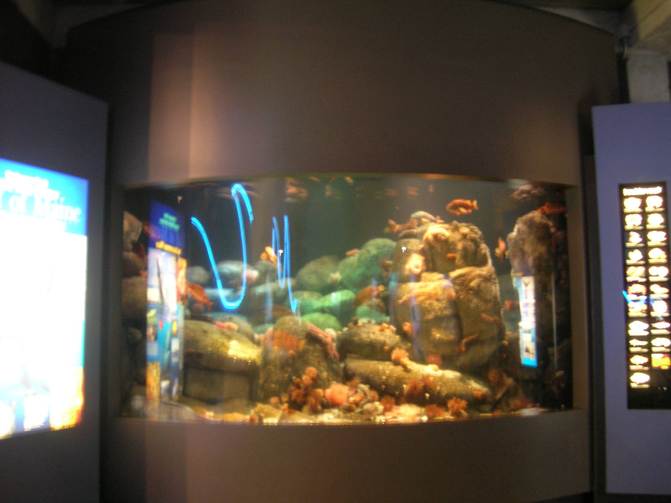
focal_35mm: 34
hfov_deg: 54.0
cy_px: 252
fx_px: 659
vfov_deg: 41.8
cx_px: 336
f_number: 2.9
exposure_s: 2
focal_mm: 5.7
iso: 100
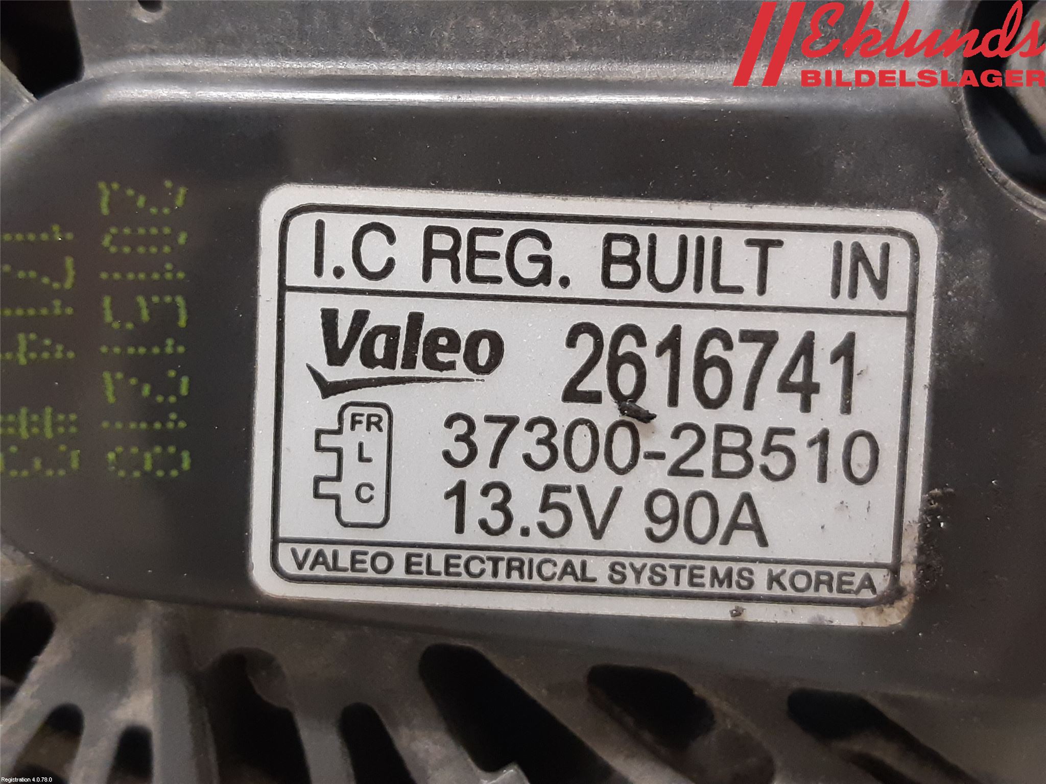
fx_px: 786
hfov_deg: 67.3
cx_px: 523
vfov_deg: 53.1
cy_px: 392
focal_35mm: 26
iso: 250
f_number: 1.7
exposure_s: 1/33
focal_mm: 3.93
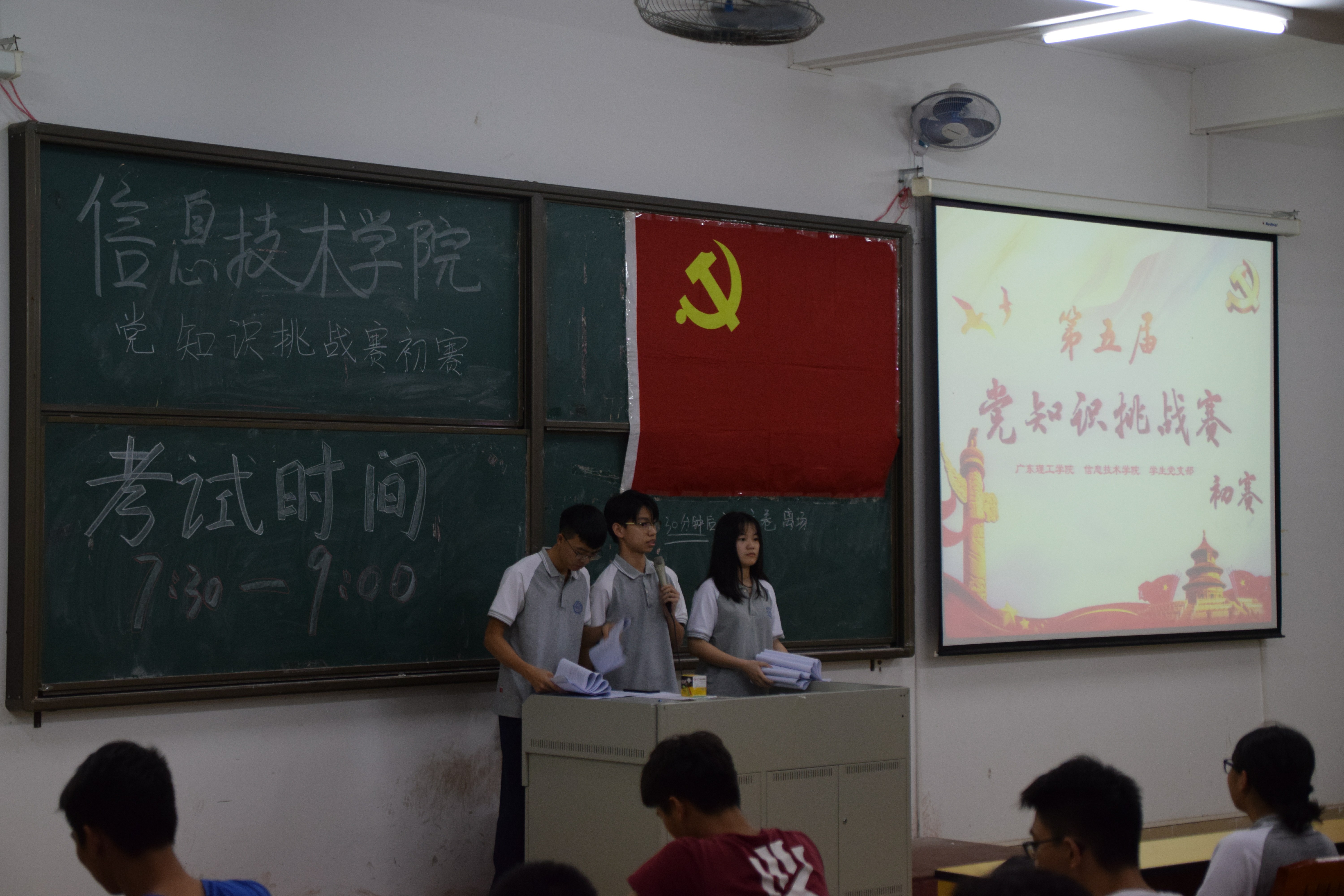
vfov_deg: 20.2
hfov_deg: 29.9
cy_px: 448
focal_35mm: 68
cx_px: 672
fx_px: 2520
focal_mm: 45
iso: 1250
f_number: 4.8
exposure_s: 1/60
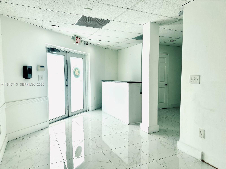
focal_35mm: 24
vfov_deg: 56.8
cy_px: 84
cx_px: 113
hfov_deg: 71.6
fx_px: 157
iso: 80
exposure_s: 1/1304
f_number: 1.78
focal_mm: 6.86
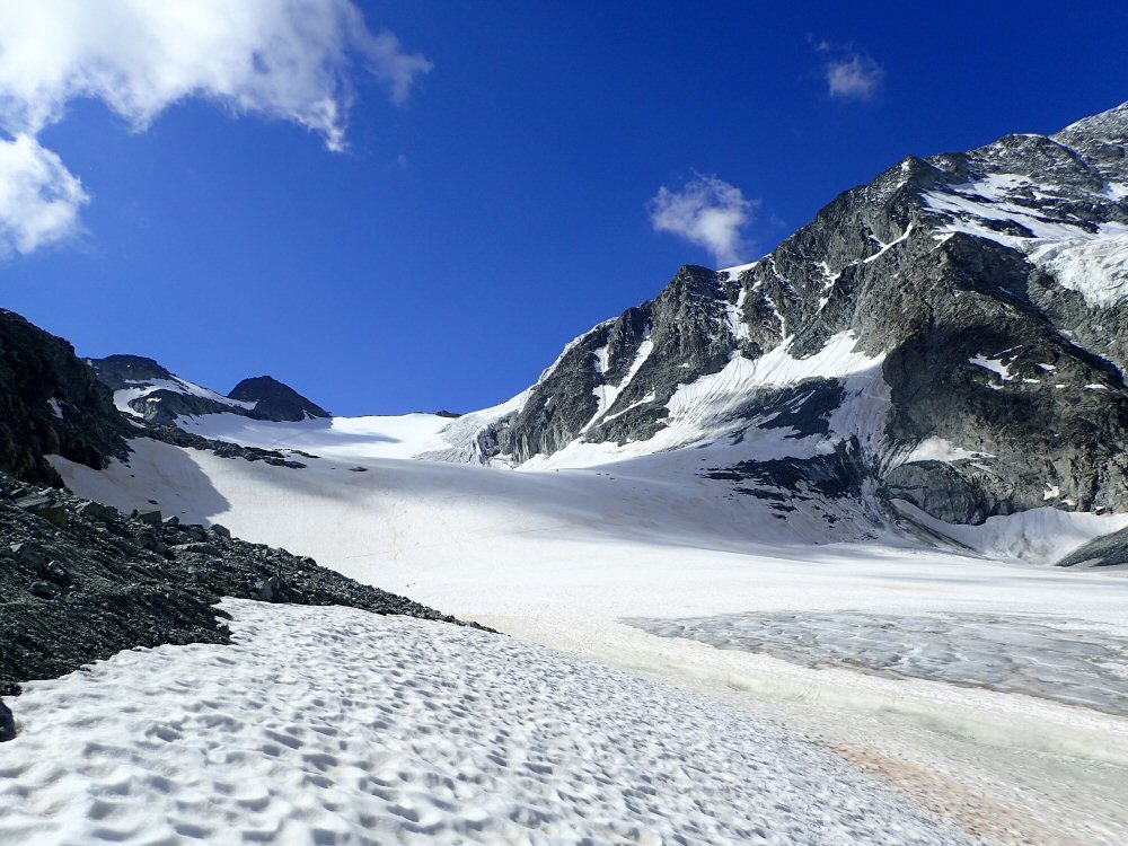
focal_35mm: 25
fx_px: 815
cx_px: 564
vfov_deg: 54.9
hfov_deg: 69.4
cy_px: 423
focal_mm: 4.5
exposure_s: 1/320
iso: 100
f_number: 8
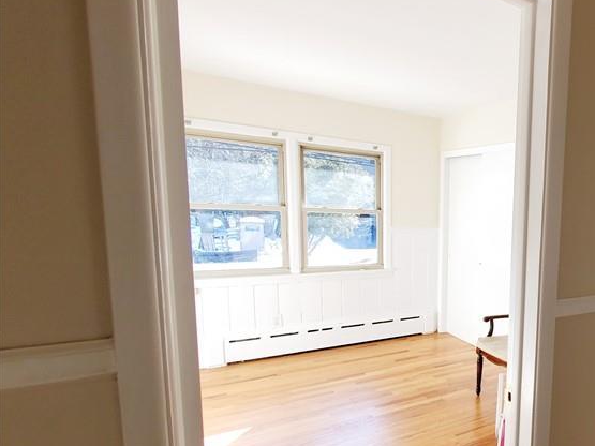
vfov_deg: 56.5
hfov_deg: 59.6
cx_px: 547
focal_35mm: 24
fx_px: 412
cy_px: 263
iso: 50
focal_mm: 1.8
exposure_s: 1/59
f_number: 2.2
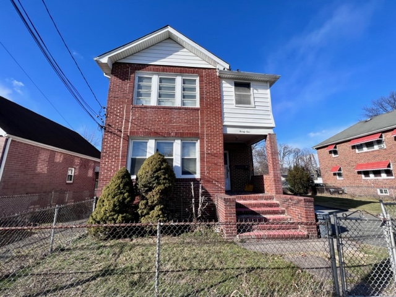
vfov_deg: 89.9
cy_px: 148
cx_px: 198
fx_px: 149
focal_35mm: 13
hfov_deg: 106.2
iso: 32
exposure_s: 1/1143
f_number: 1.8
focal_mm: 1.57
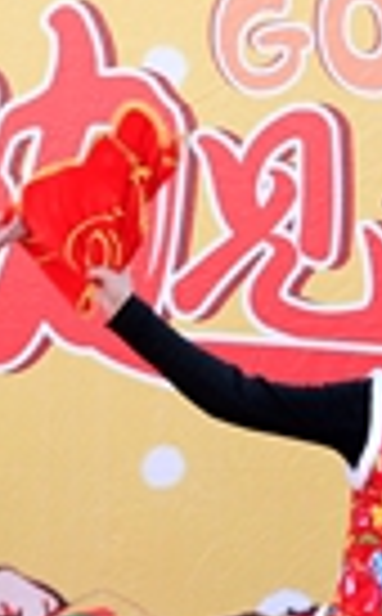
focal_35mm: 197
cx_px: -211
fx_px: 3299
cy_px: 573
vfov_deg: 10.6
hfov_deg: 6.5
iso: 640
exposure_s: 1/400
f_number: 5
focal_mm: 33
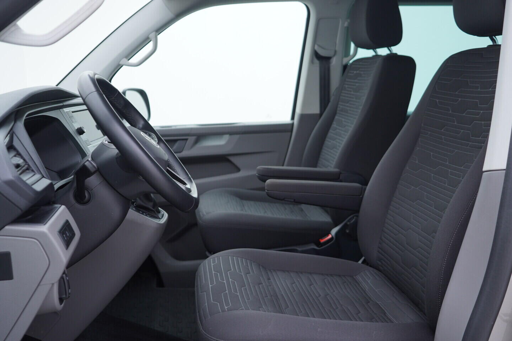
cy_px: 170
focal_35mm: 36
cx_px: 256
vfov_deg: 36.9
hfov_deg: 53.1
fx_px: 512
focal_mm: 24
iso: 125
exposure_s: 1/40
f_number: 2.8
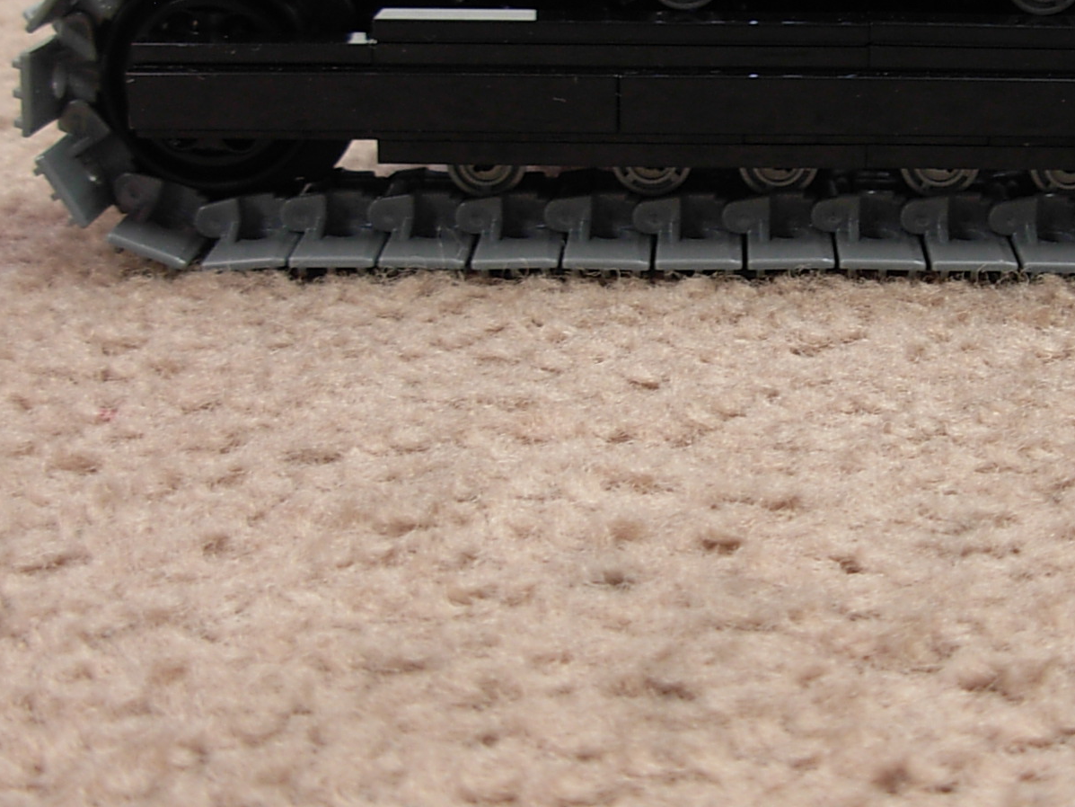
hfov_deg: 29.2
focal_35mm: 65
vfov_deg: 22.5
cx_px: 844
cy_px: 261
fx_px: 2019
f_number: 2.9
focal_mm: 6.3
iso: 79
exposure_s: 1/8.2
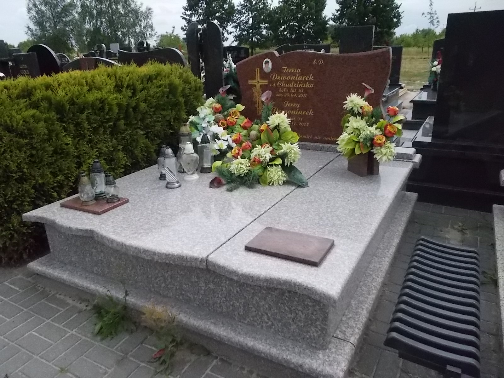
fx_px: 379
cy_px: 189
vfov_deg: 53.1
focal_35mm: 26
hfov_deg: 67.3
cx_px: 252
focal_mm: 4.6
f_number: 8
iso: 400
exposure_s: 1/640
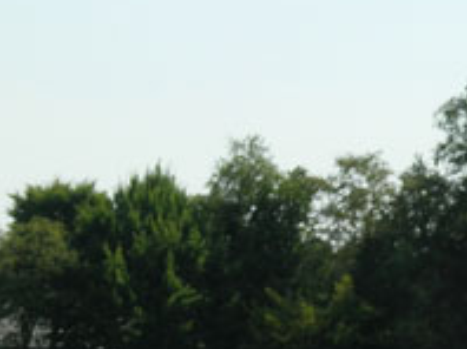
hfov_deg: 5.8
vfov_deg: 4.3
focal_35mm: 343
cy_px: 328
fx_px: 4622
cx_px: 441
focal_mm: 23.4
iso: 64
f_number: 8.2
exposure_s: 1/219
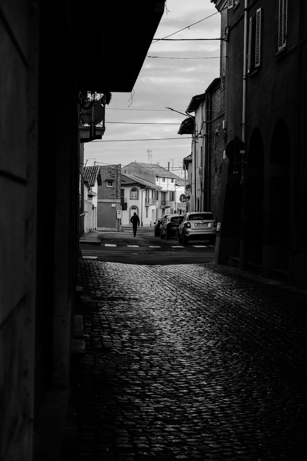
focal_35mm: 83
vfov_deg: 24.5
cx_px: 154
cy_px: 230
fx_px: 1062
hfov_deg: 16.5
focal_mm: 55
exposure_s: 1/180
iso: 400
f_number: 4
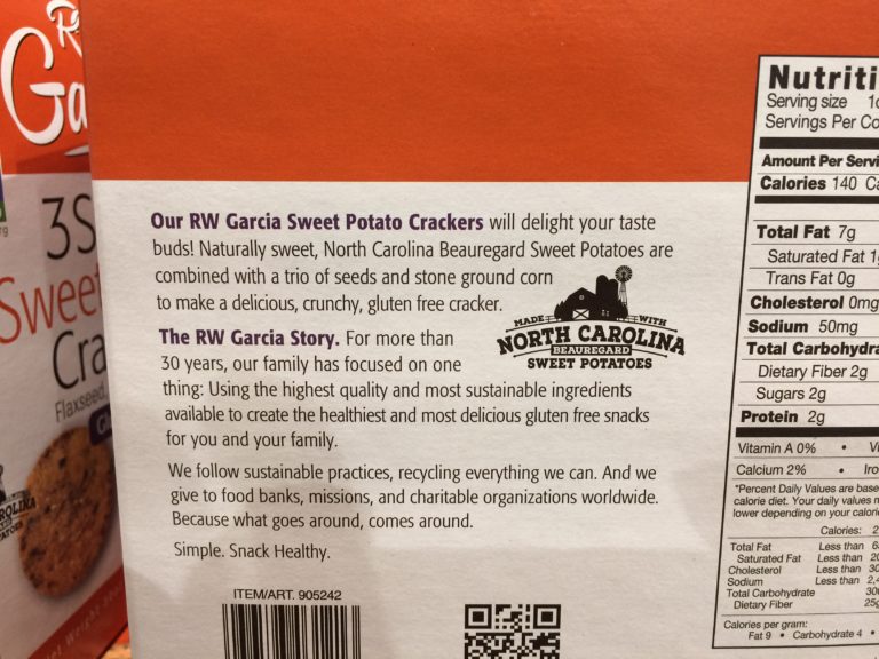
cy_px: 330
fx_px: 736
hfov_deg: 61.7
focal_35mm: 29
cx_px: 440
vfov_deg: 48.2
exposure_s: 1/33
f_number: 2.2
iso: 125
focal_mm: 4.15
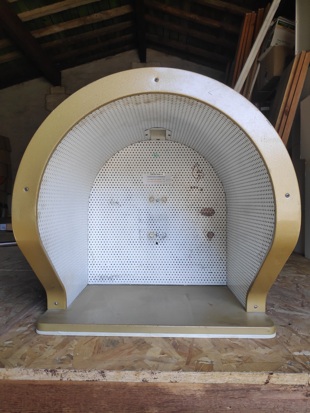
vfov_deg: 81.7
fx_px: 239
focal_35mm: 20
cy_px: 206
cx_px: 155
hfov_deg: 66.0
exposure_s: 1/100
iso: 105
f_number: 1.9
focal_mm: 3.94
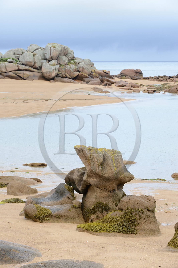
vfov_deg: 18.3
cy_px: 134
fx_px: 832
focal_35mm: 112
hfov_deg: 12.2
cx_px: 89
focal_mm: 112
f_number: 9
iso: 400
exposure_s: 1/320
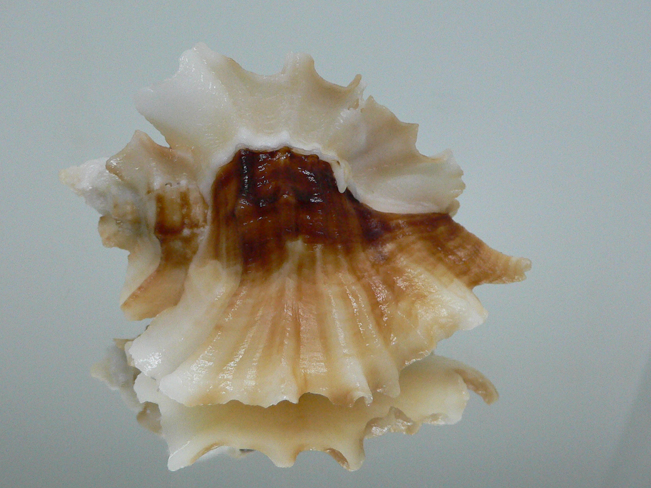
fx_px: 790
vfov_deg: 34.3
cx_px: 282
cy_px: 232
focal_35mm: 42
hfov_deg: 44.7
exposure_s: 1/60
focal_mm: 4.6
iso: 200
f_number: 2.8
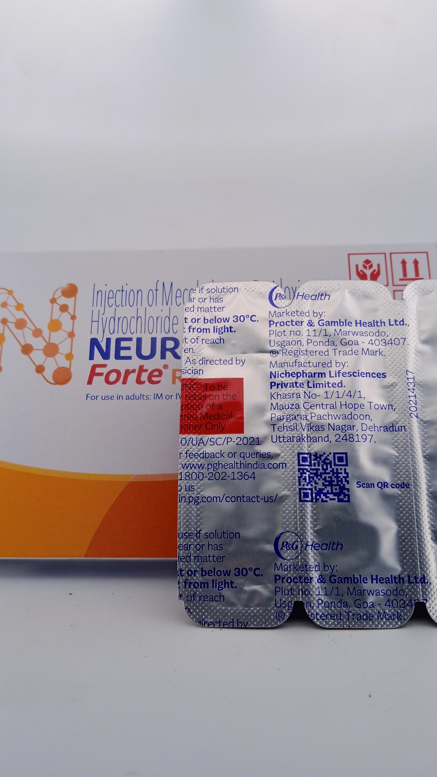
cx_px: 219
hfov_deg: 37.8
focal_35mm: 31
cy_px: 394
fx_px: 639
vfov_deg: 62.6
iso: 113
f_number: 2.2
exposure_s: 1/182
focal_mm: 3.43
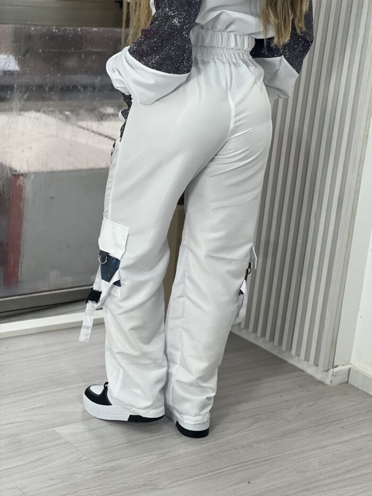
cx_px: 186
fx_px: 1103
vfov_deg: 25.3
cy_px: 248
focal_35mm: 77
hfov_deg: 19.1
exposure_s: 1/120
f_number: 2.8
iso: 80
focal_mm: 9
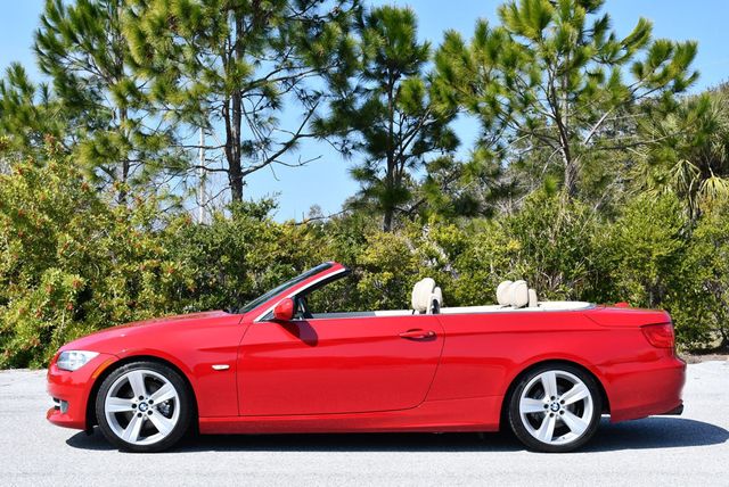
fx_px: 1176
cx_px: 364
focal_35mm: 58
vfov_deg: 23.4
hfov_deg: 34.5
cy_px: 244
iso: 125
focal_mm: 29
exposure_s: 1/250
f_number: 8
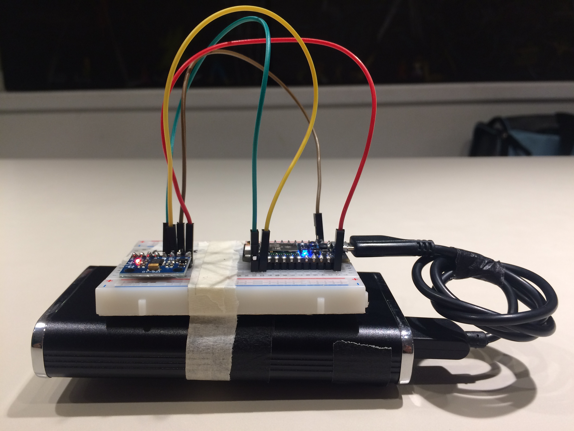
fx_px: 481
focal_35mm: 29
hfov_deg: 61.7
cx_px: 287
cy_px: 216
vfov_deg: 48.2
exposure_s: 1/40
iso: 40
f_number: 2.2
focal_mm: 4.15
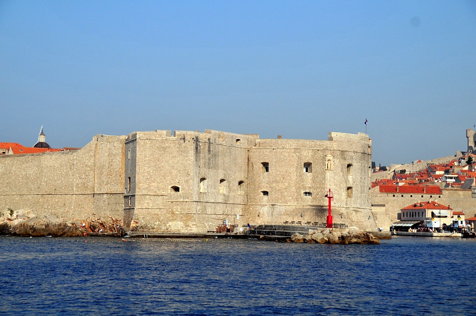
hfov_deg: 27.0
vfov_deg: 18.1
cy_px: 158
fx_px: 990
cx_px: 238
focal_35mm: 75
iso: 400
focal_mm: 50
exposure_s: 1/5000
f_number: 5.6
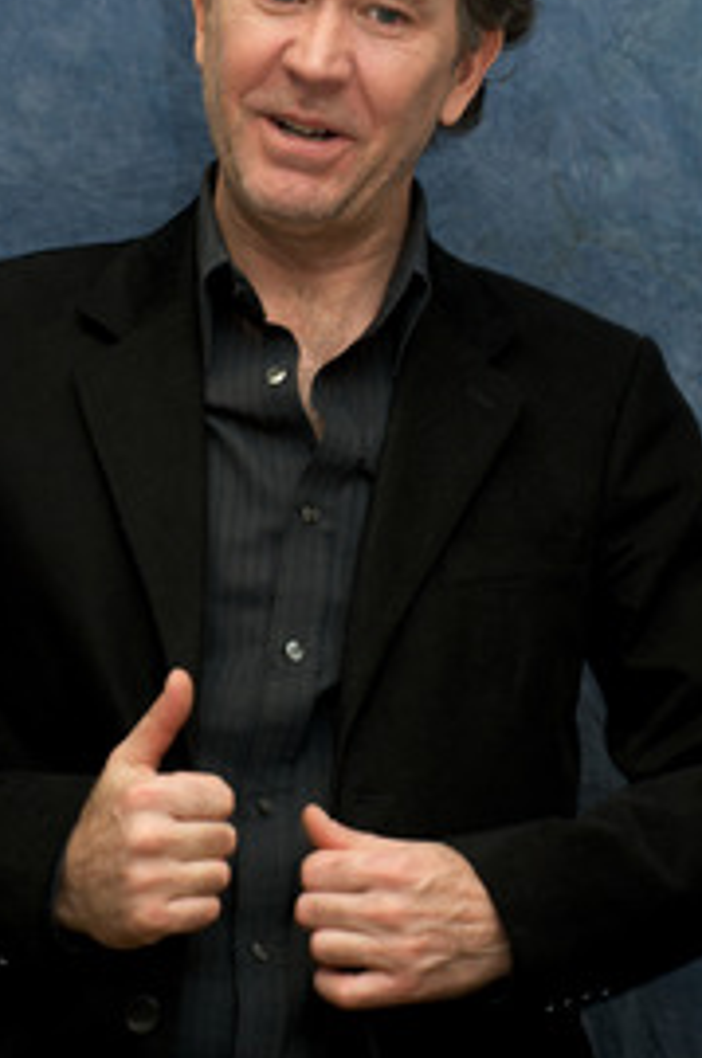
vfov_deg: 12.6
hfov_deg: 8.4
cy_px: 533
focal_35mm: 163
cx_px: 280
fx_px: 4786
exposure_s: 1/60
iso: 400
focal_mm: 110
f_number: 6.3
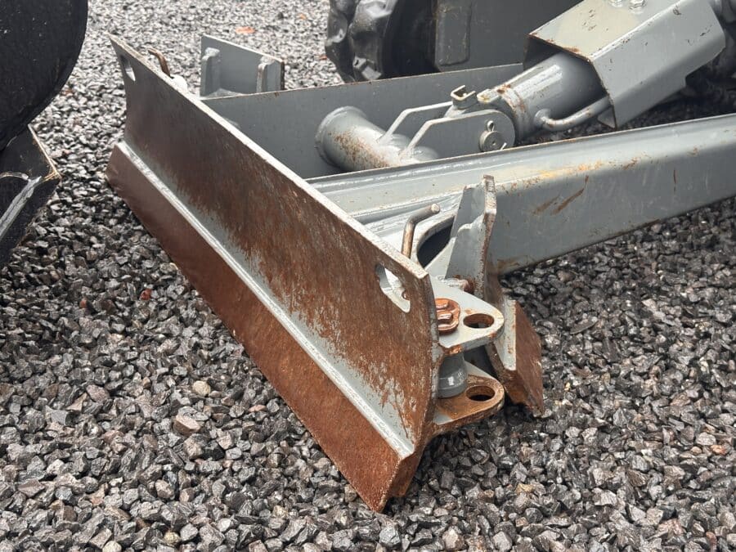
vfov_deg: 30.3
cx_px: 368
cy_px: 276
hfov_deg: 39.7
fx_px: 1021
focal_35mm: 48
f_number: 1.78
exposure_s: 1/60
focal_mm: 6.86
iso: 125
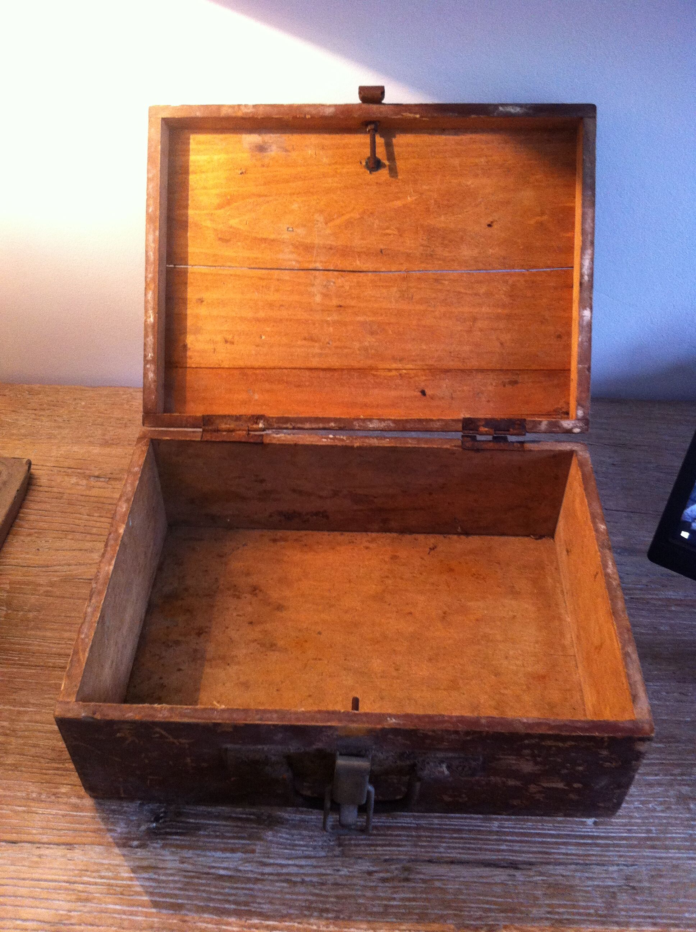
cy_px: 466
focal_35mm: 35
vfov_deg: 52.7
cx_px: 348
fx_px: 941
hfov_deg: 40.6
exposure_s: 1/17
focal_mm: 3.85
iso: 250
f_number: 2.8
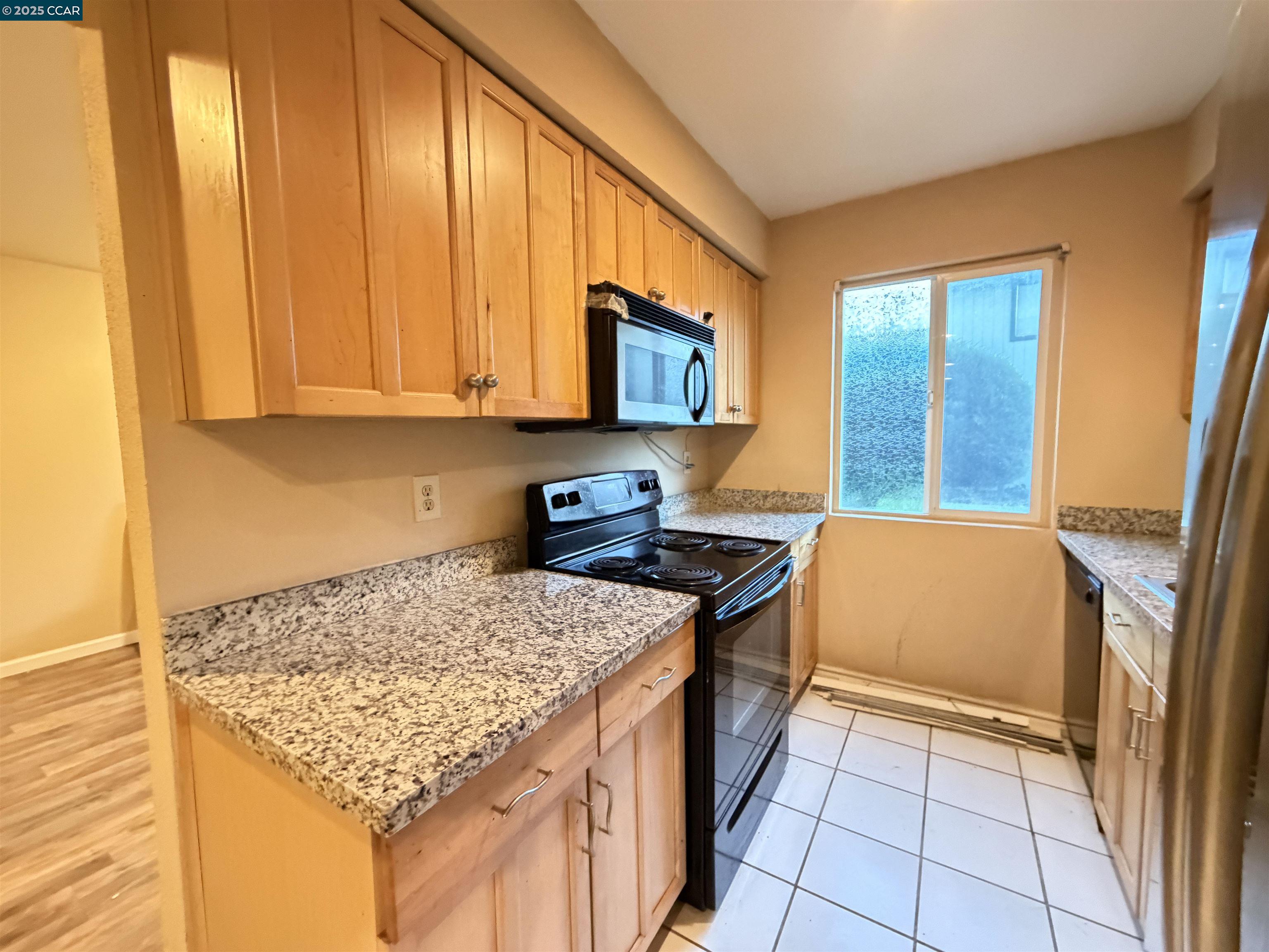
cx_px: 634
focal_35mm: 14
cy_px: 476
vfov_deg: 85.7
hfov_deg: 102.1
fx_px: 513
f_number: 2.2
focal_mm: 2.22
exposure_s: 1/30
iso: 1600
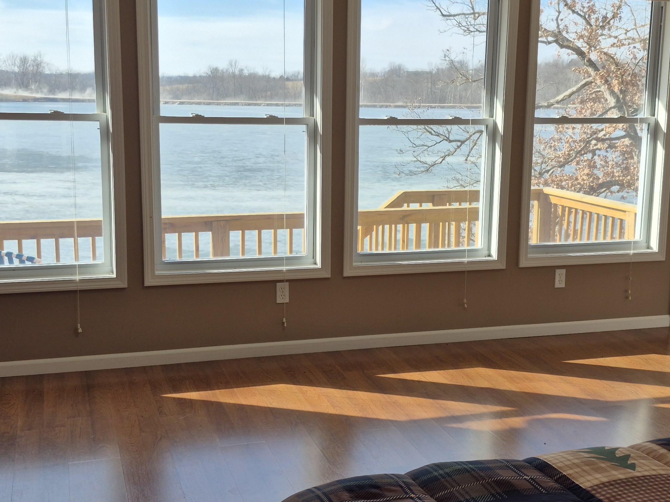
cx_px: 355
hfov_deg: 42.1
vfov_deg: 32.2
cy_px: 253
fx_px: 871
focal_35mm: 45
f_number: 1.8
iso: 25
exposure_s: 1/506
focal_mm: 5.4
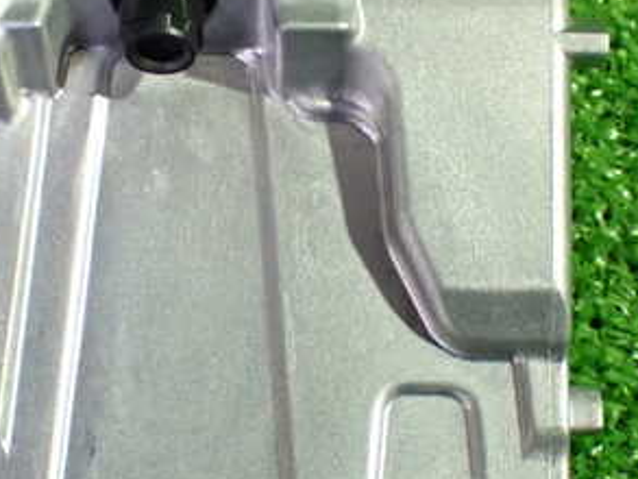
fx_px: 1659
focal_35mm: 90
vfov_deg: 16.4
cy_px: 229
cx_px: 305
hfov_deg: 21.8
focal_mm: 7.84
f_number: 2.9
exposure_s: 1/40
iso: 1250
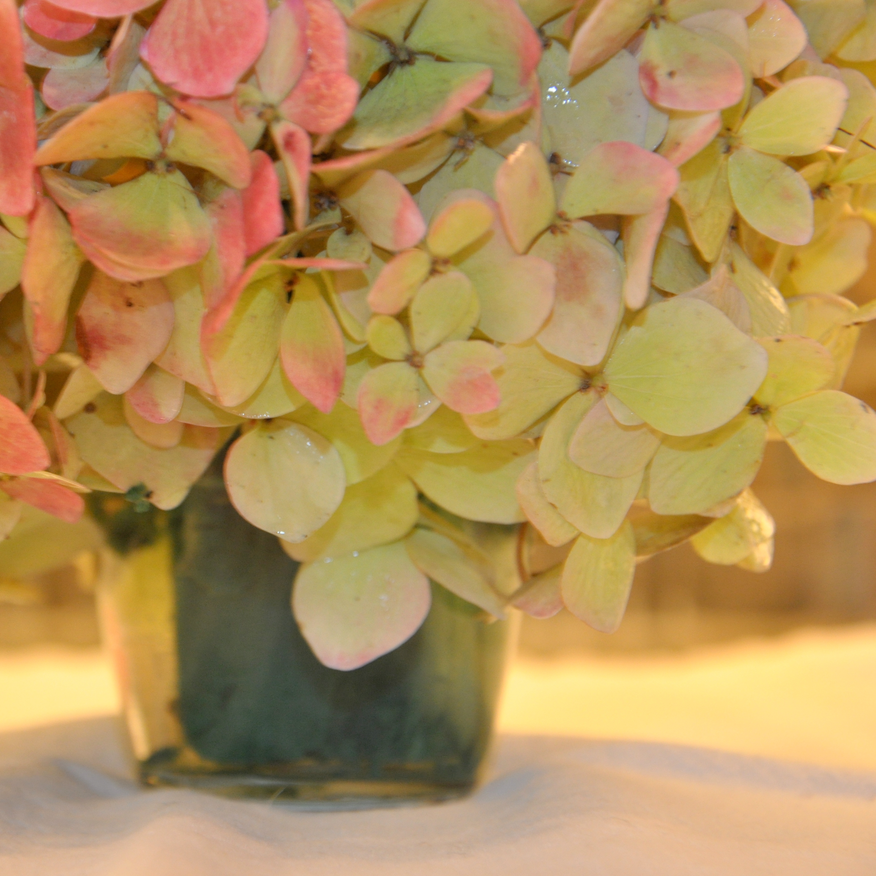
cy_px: 437
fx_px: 3207
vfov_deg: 15.6
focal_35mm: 112
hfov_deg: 15.5
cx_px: 218
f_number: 5
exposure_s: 1/30
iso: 800
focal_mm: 58
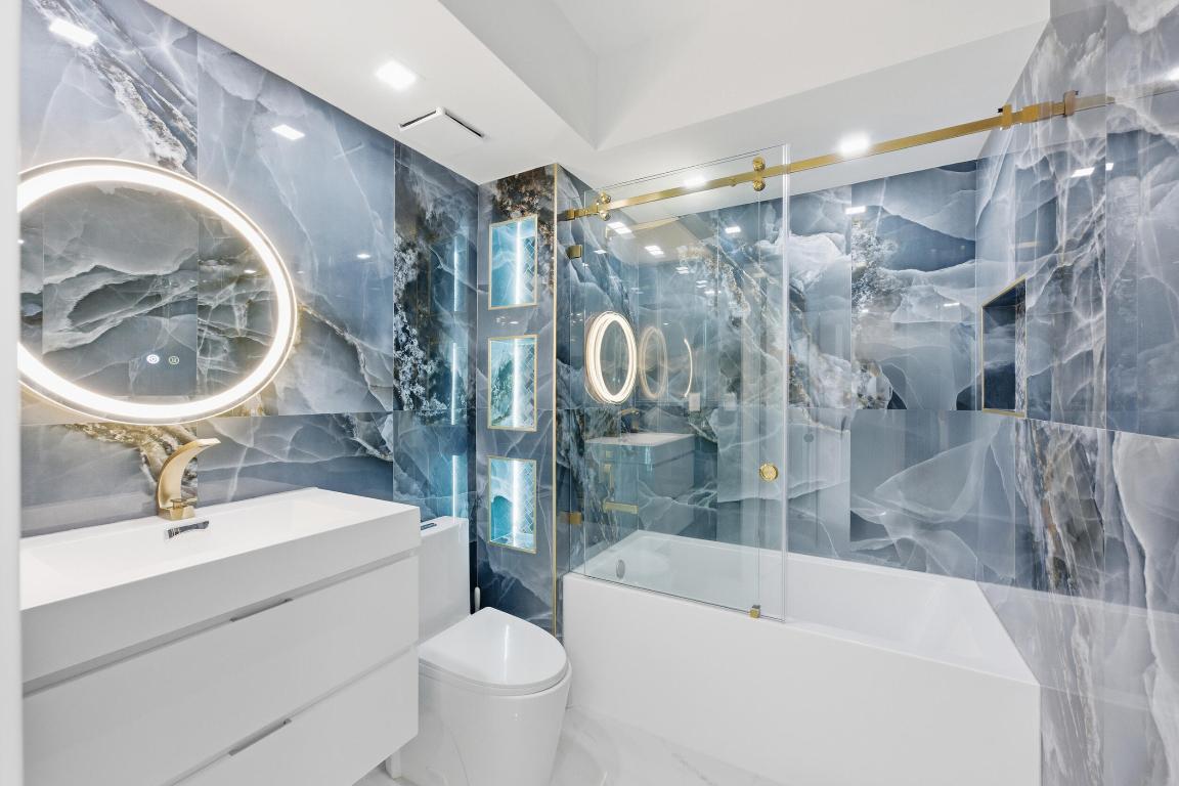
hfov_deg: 104.3
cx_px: 590
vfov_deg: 81.2
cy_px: 393
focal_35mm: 14
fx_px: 458
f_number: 8
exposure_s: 1/125
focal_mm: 14
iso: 500
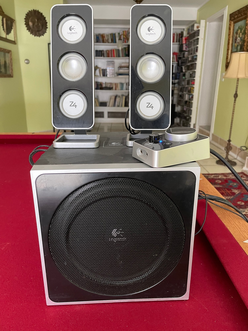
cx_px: 124
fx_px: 248
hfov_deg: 53.1
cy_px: 166
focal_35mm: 26
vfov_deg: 67.3
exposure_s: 1/60
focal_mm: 4.2
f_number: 1.6
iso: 320
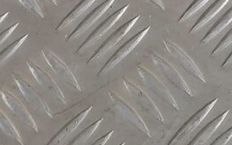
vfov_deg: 7.6
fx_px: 955
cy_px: -285
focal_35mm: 151
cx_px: 545
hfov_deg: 11.6
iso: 125
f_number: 1.8
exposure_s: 1/50
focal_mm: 4.75
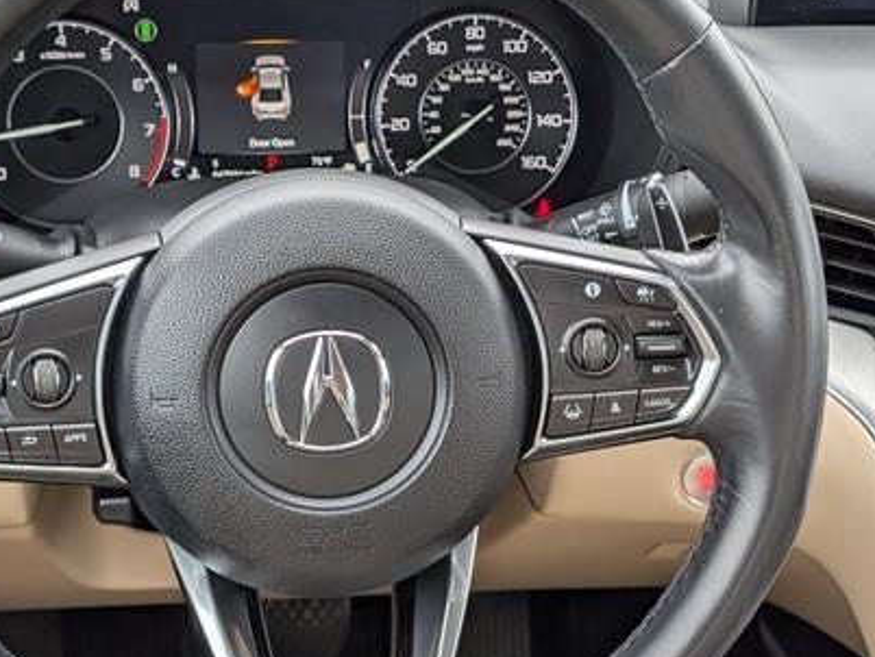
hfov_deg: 24.9
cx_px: 322
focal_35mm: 78
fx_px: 1973
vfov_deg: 18.9
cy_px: 372
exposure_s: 1/556
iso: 242
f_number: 1.68
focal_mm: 6.9
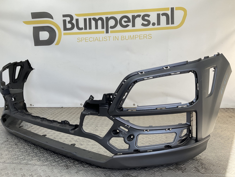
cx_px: 118
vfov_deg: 48.2
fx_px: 197
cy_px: 88
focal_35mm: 29
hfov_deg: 61.7
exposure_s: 1/188
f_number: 1.8
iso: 16
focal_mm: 3
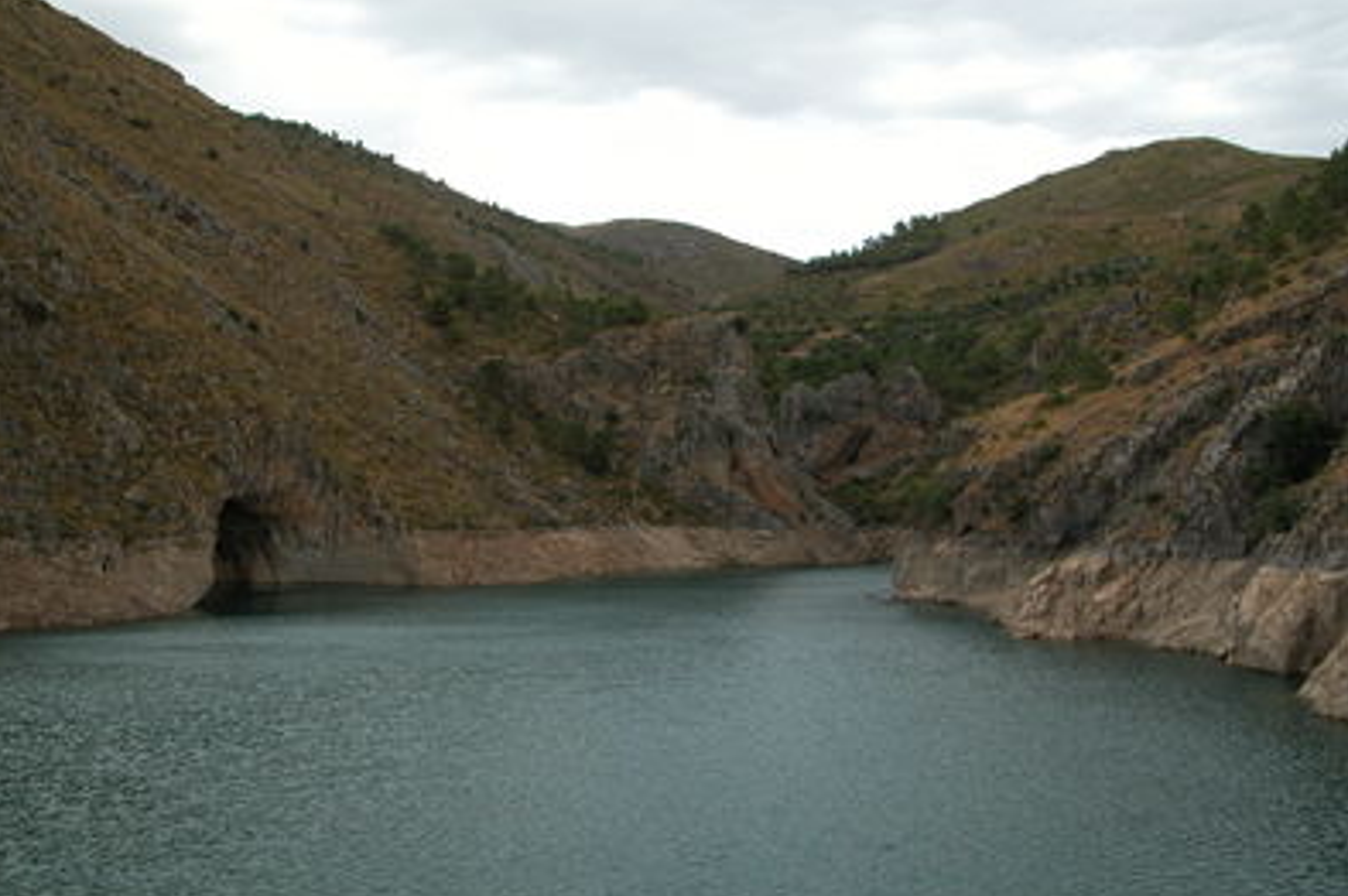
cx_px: 667
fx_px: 1384
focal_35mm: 37
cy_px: 441
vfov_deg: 35.9
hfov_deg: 51.9
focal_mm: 8.9
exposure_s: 1/206
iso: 100
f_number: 5
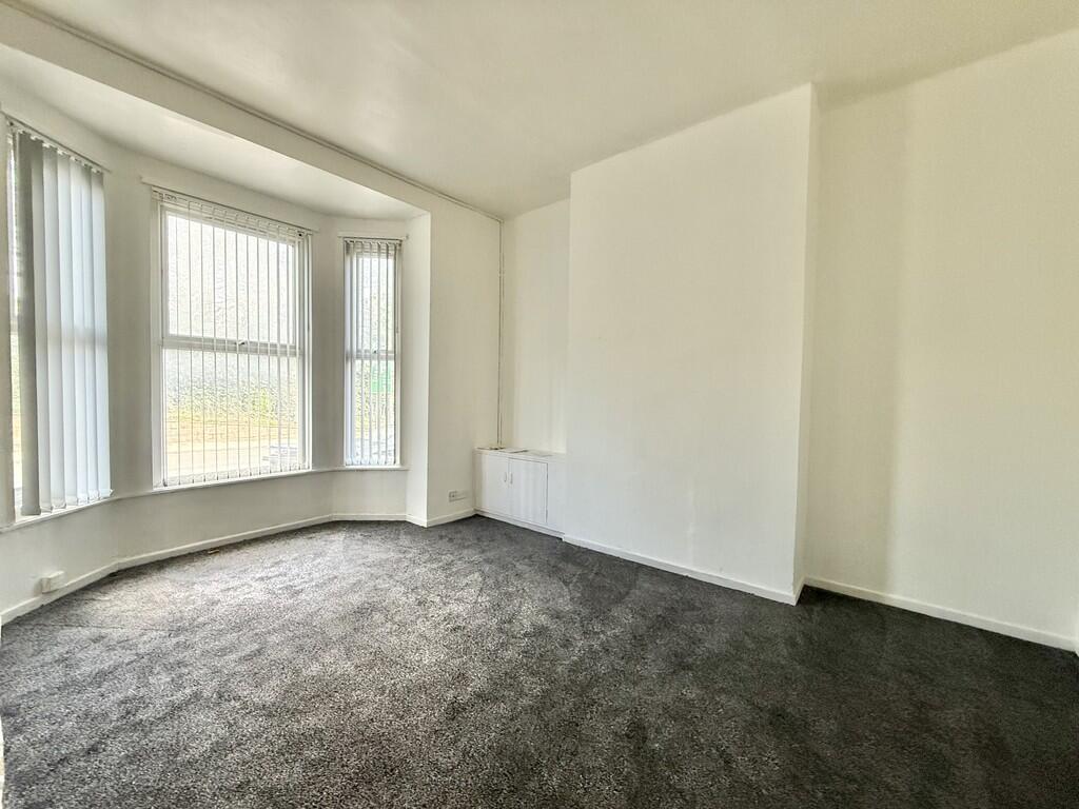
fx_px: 436
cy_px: 404
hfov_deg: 102.1
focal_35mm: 14
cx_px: 540
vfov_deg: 85.7
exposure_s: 1/75
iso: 320
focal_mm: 2.22
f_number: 2.2
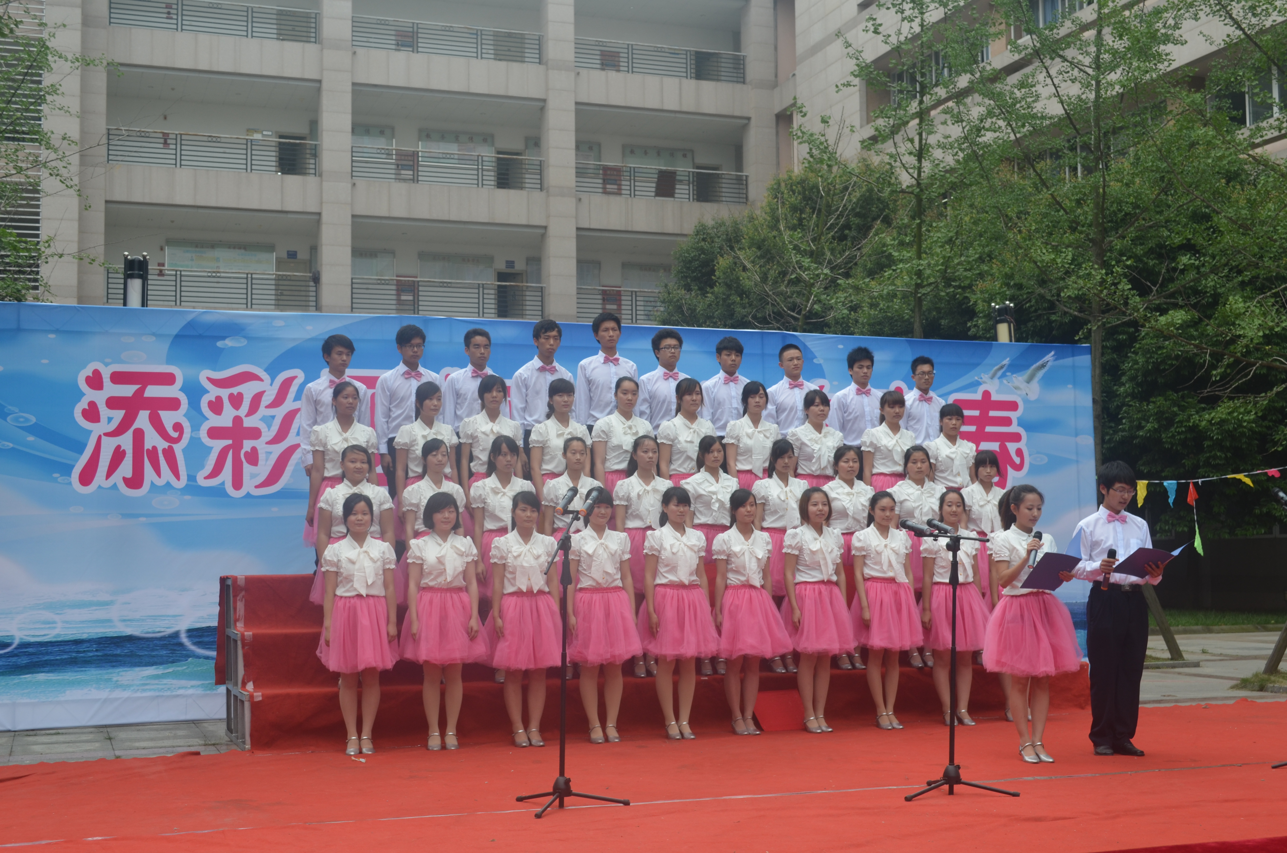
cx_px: 644
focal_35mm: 45
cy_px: 426
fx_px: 1605
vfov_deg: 29.7
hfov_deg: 43.7
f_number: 8
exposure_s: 1/200
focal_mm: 30
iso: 200
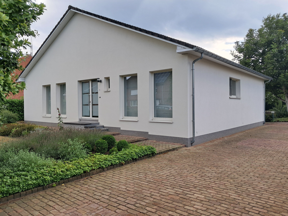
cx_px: 144
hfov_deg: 65.3
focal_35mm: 27
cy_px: 108
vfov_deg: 51.4
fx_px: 225
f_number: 1.8
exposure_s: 1/332
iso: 50
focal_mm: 4
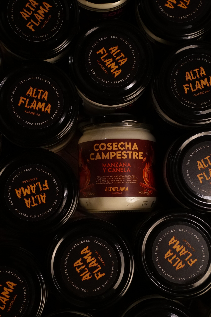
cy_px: 158
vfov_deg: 37.5
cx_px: 106
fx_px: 465
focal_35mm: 53
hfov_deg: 25.6
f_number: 14
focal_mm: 53
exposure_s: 1/100
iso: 6400
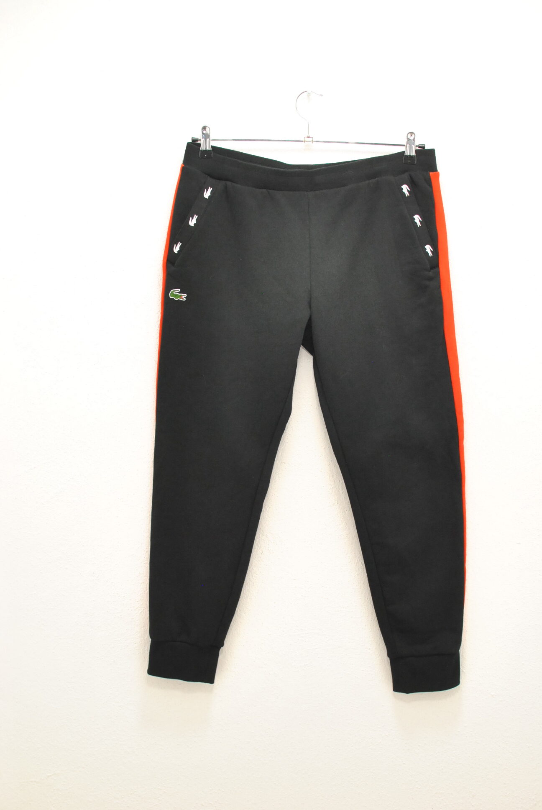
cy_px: 405
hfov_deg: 25.8
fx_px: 1182
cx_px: 271
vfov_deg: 37.8
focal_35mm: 52
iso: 800
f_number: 4
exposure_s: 1/80
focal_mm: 35
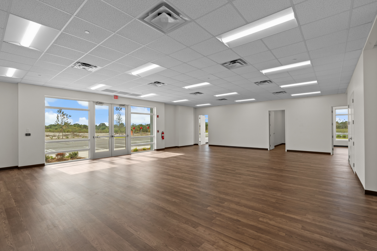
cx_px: 188
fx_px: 168
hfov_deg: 96.7
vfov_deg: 73.7
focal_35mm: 16
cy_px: 126
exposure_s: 1/10
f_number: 13
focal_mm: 16
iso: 1000
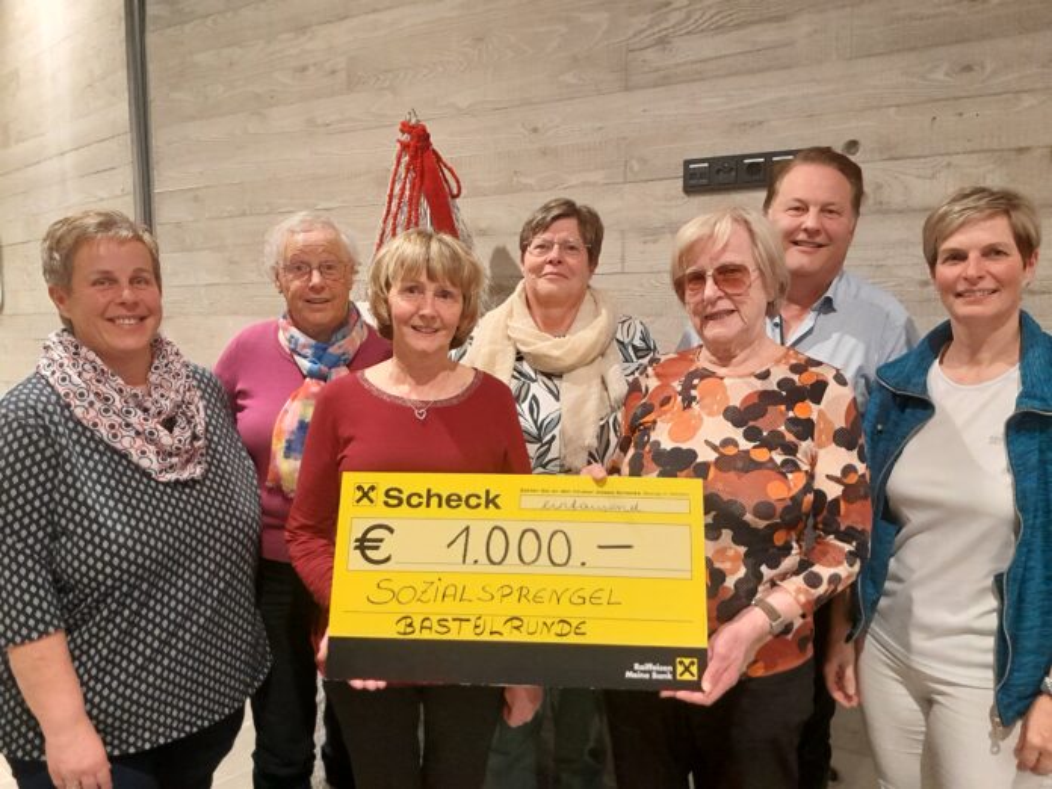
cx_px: 526
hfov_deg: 67.3
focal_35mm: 26
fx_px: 790
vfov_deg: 53.1
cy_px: 394
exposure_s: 1/33
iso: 400
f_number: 1.8
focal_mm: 4
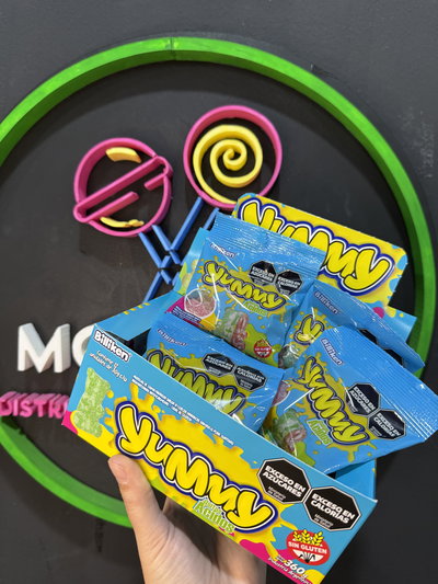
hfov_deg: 56.8
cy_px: 292
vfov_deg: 71.6
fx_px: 405
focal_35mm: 24
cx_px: 219
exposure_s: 1/51
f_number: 1.78
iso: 125
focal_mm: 6.76
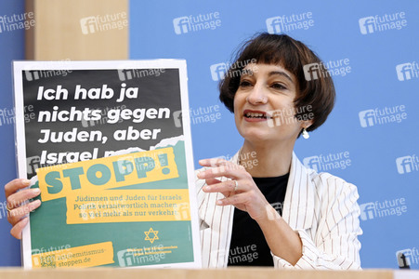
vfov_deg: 9.1
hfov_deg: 13.7
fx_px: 1745
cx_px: 210
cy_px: 140
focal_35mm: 150
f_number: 5.6
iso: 4000
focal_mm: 150
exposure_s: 1/500
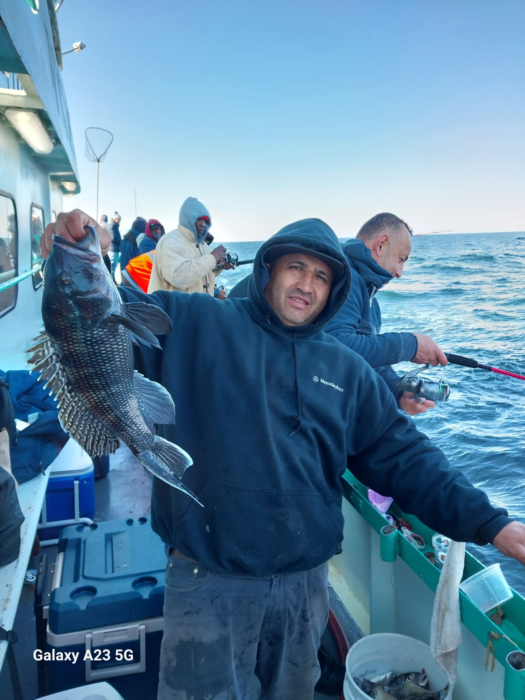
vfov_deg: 67.3
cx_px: 262
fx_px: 526
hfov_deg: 53.1
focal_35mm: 26
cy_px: 350
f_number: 1.8
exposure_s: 1/60
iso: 20
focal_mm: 4
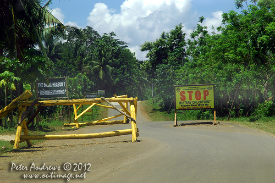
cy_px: 92
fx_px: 973
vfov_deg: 10.7
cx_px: 138
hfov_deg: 16.1
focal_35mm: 128
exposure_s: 1/500
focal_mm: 85
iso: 400
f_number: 12
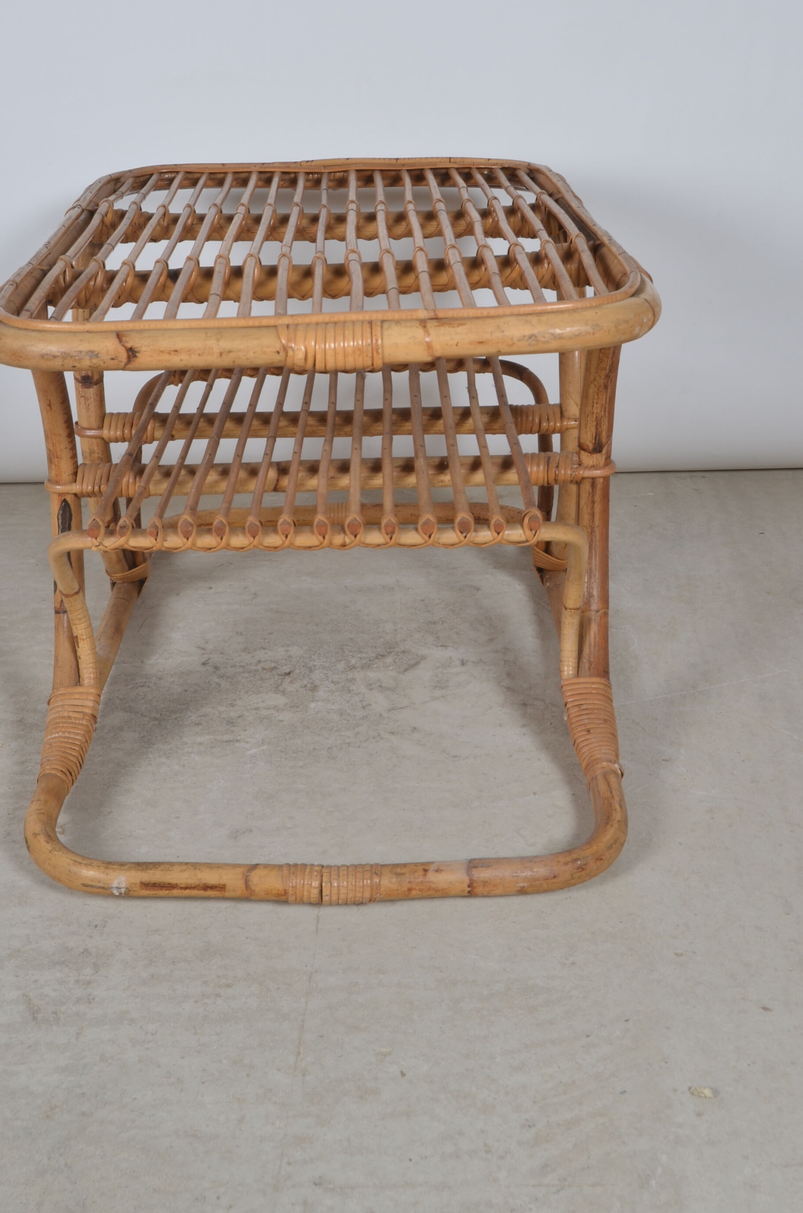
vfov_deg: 41.2
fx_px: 1613
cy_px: 557
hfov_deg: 27.9
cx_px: 379
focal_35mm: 48
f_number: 14
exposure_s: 1/125
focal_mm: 24
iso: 100
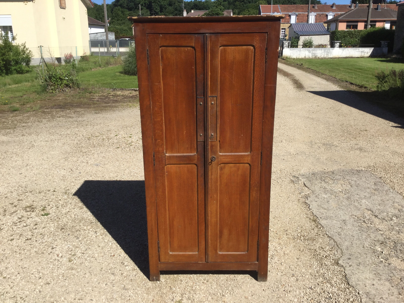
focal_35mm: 31
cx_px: 202
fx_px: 362
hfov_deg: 58.4
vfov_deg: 45.4
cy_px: 152
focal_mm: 3.3
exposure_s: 1/1235
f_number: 2.4
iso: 25
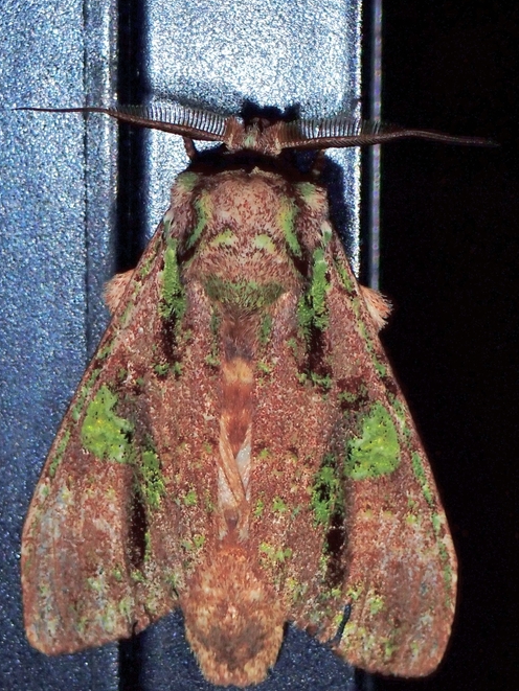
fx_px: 2618
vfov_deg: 15.0
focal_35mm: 131
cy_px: 326
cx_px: 246
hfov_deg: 11.3
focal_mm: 18
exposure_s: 1/200
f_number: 6.3
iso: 200
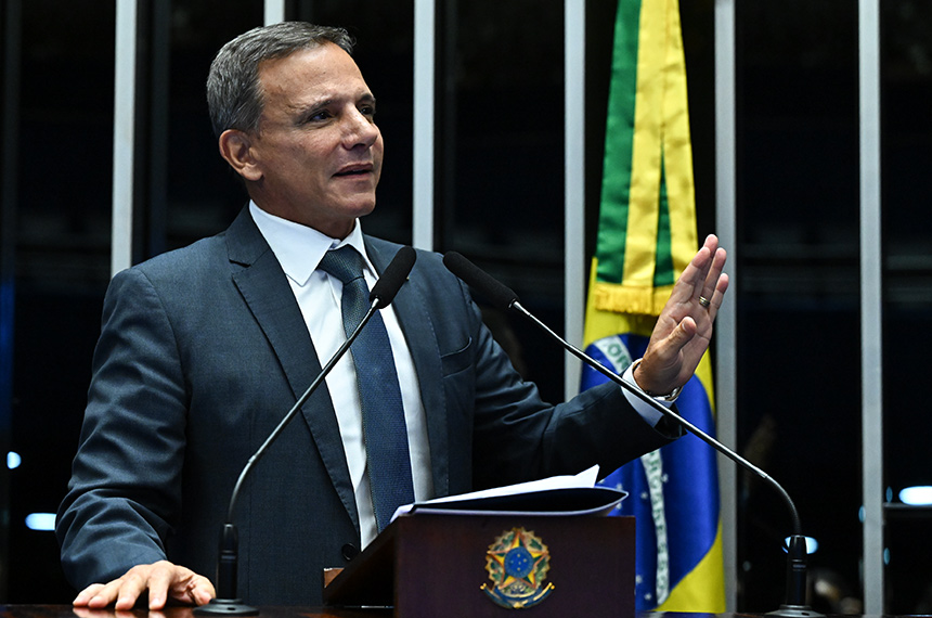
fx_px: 2351
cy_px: 309
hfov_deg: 22.4
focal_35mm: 91
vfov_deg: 15.0
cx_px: 466
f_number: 4.5
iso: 5000
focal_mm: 91
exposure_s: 1/160
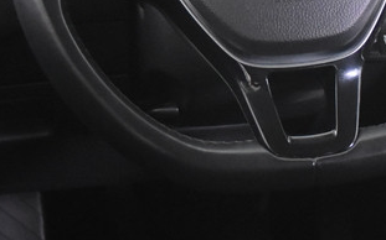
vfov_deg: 10.8
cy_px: 70
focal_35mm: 121
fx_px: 1272
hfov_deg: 17.2
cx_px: 264
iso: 5000
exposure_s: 1/40
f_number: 3
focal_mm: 24
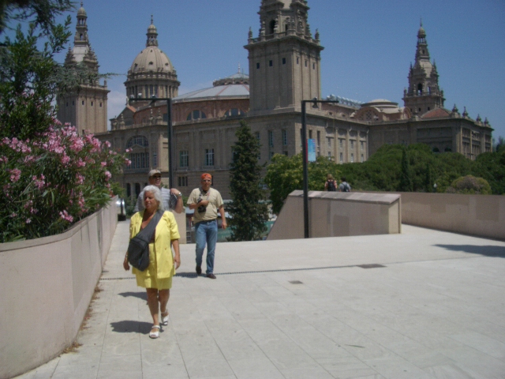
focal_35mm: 35
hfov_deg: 52.6
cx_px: 252
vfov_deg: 40.7
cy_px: 190
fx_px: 511
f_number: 4.3
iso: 50
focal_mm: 5.8
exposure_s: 1/1250
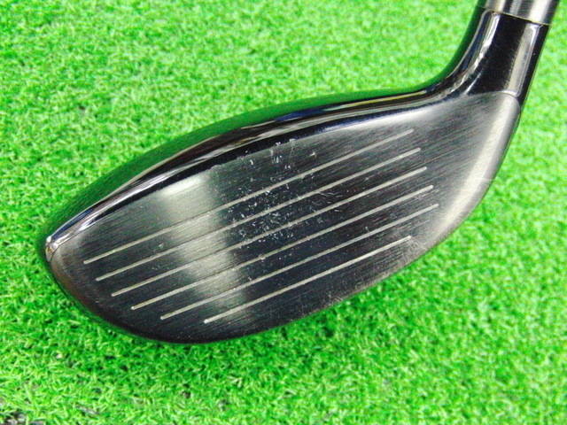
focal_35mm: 37
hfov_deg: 50.1
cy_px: 212
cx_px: 284
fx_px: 606
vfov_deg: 38.7
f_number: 3.6
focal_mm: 6.42
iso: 3200
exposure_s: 1/60
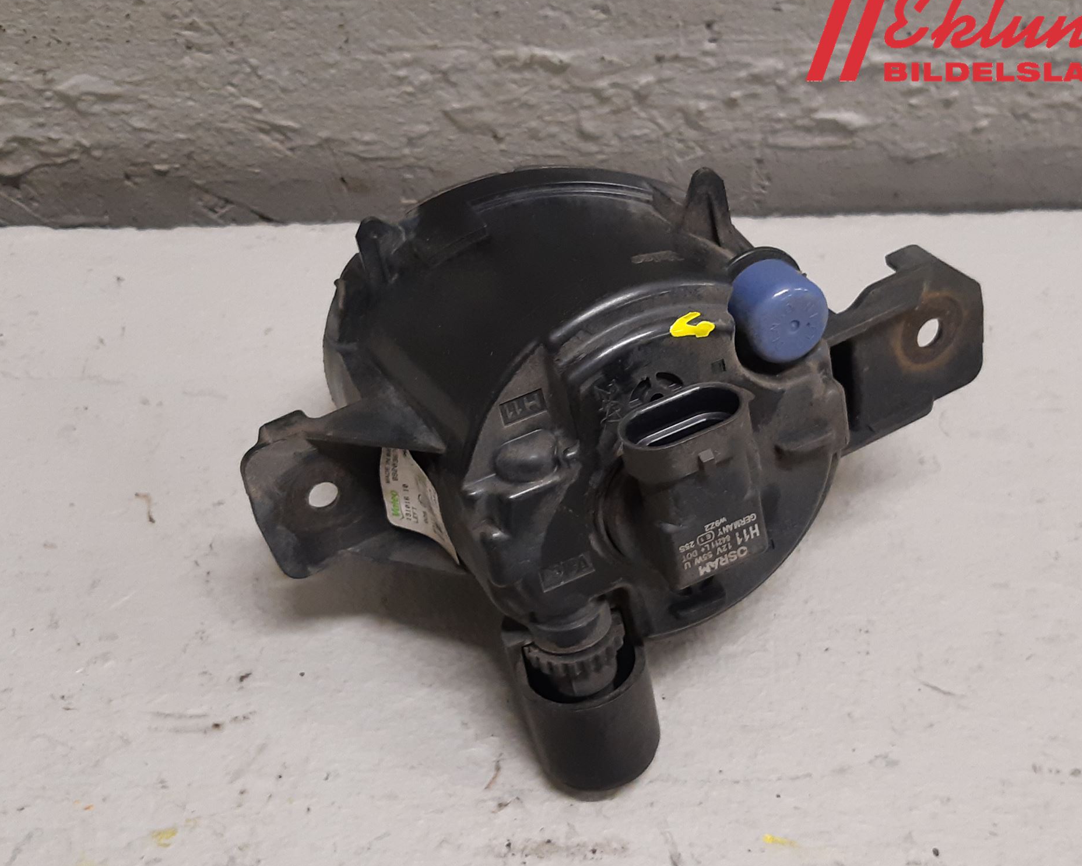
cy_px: 430
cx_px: 567
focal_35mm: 28
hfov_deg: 62.2
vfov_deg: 51.5
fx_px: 897
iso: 200
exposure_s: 1/50
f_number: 1.7
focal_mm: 3.93
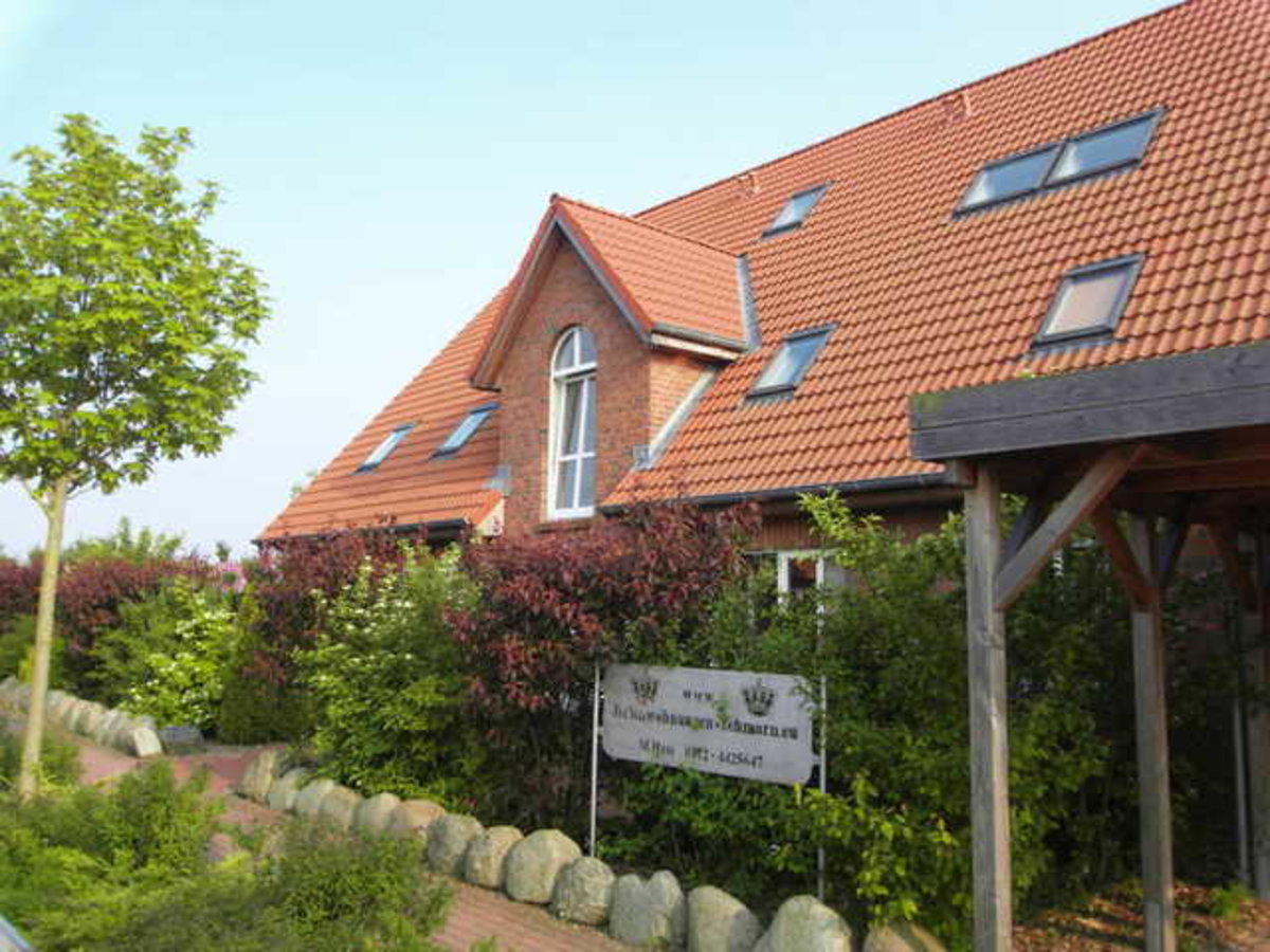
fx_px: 1174
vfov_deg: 44.2
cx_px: 635
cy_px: 476
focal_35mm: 32
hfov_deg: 56.8
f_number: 8
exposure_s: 1/80
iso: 80
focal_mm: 5.7
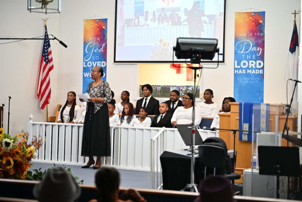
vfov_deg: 18.2
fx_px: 629
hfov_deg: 27.0
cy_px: 101
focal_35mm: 75
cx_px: 151
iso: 500
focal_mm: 75
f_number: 2.8
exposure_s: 1/80
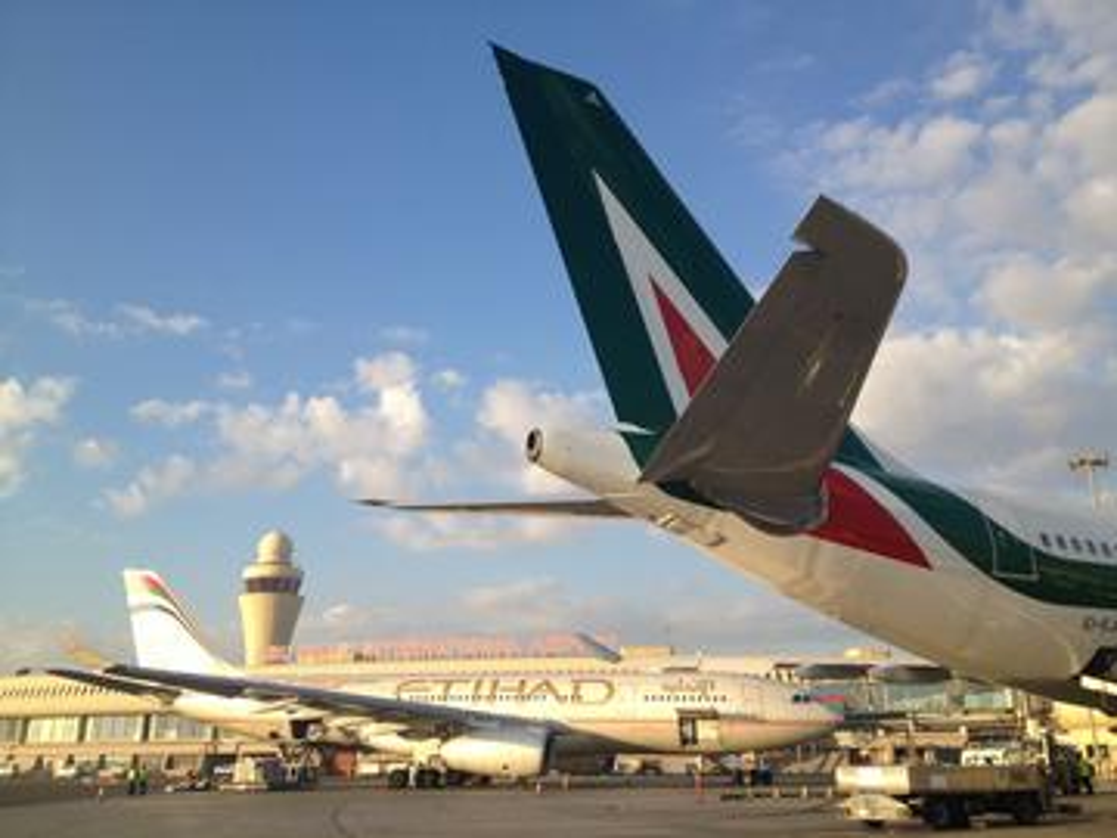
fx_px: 1129
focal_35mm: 35
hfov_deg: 52.6
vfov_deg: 40.7
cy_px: 419
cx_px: 558
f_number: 2.4
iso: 50
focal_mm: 4.28
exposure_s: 1/920
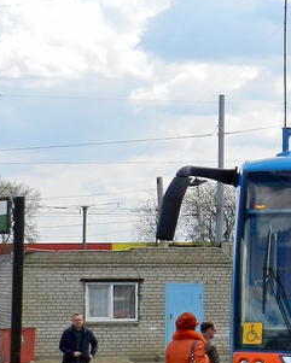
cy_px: 206
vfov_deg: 11.0
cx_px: 407
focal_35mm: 176
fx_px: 1894
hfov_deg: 8.6
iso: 160
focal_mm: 9.4
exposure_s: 1/800
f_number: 4.4
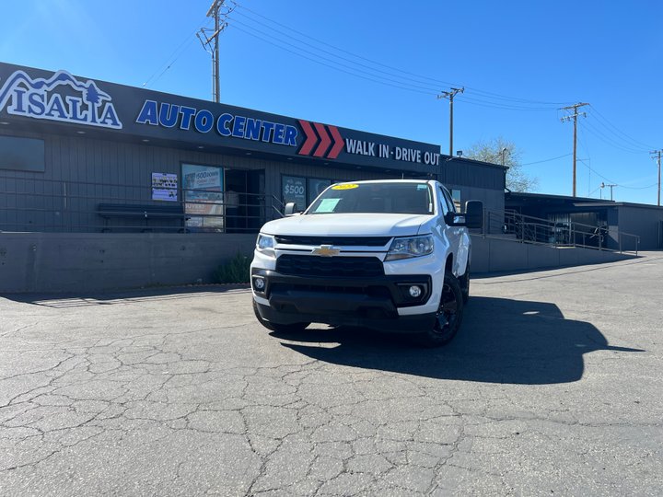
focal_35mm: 26
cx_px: 332
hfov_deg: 67.3
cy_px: 248
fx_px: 498
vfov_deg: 53.1
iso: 50
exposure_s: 1/2632
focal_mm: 5.7
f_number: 1.5
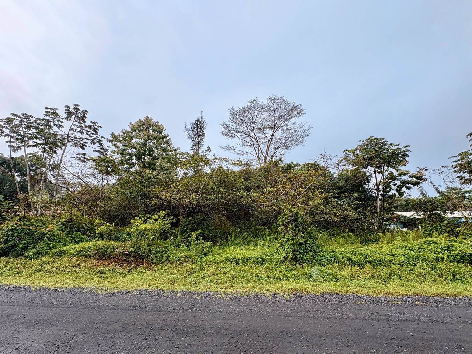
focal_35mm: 14
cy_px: 177
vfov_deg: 85.7
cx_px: 236
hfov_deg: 102.1
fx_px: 191
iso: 64
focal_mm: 2.22
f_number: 2.2
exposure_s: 1/1006
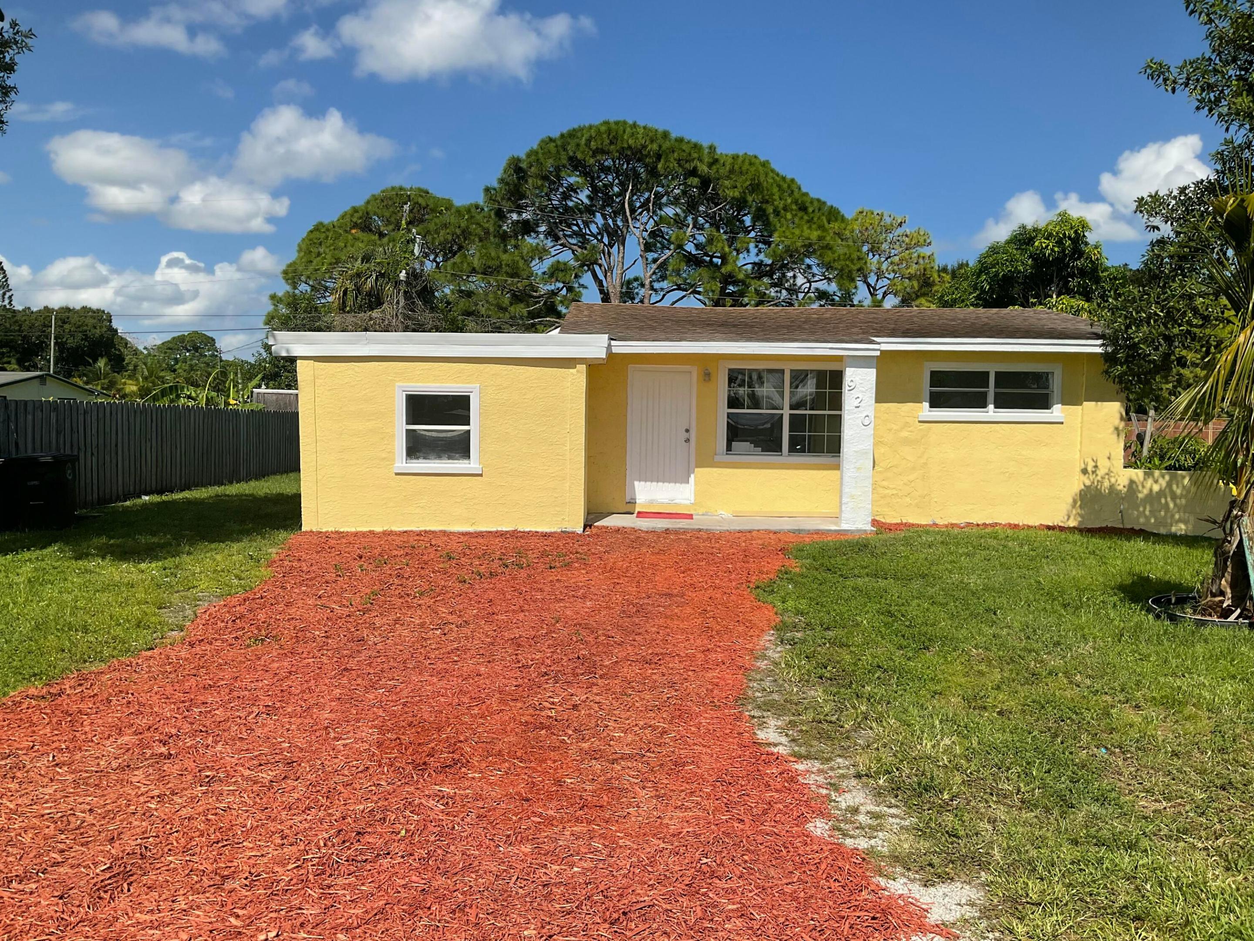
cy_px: 470
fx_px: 1051
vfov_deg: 48.2
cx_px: 627
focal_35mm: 29
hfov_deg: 61.7
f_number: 1.8
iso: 16
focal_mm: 3
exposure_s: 1/3322
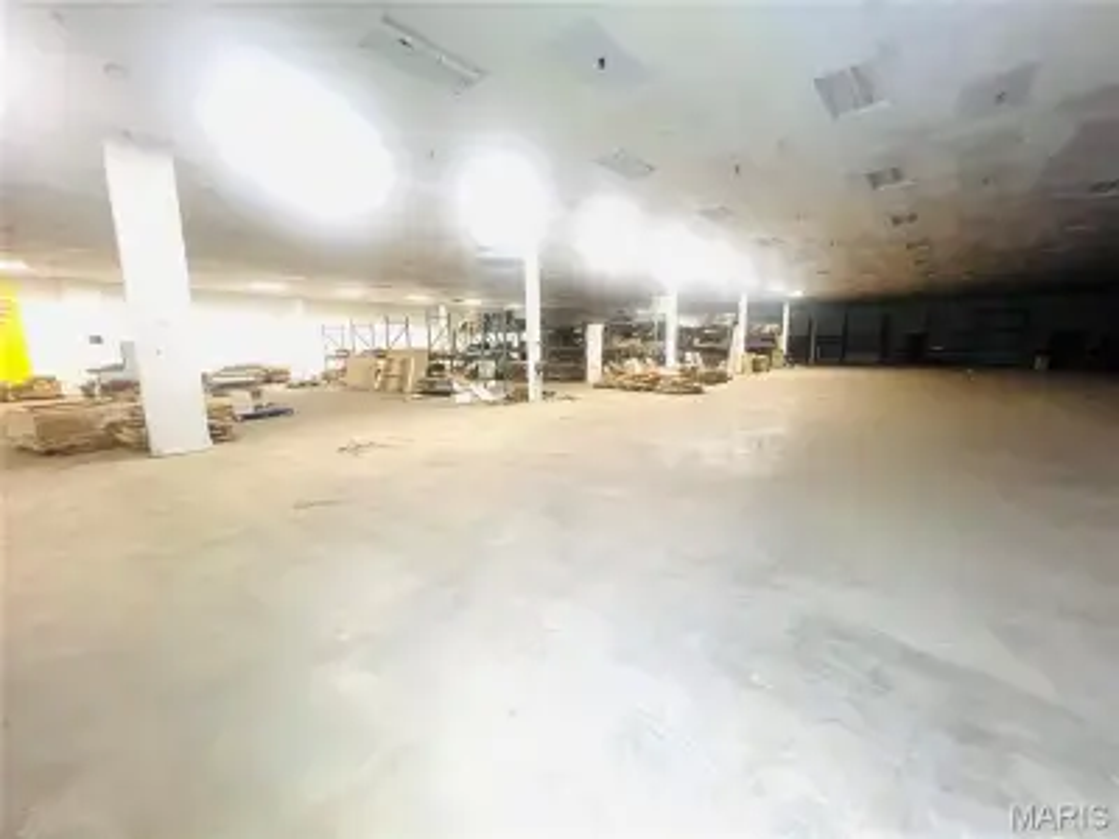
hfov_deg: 106.2
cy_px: 420
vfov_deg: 89.9
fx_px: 420
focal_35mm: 13
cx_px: 560
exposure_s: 1/60
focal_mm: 1.57
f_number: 1.8
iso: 640
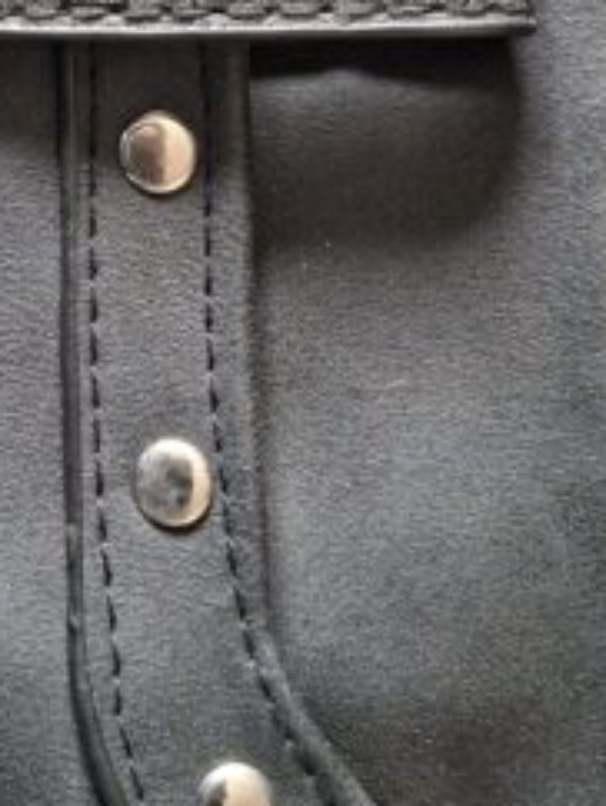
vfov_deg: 24.3
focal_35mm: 76
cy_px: -23
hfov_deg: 19.0
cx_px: 50
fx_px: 1771
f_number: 1.8
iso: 640
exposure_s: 1/25
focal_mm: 5.54
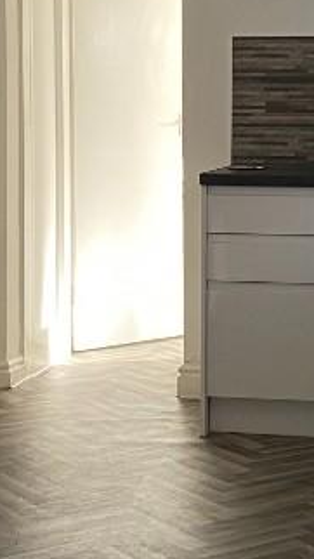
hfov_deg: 13.4
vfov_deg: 23.4
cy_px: 142
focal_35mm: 90
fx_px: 1333
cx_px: 217
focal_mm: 4.25
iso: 125
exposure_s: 1/82
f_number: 1.8
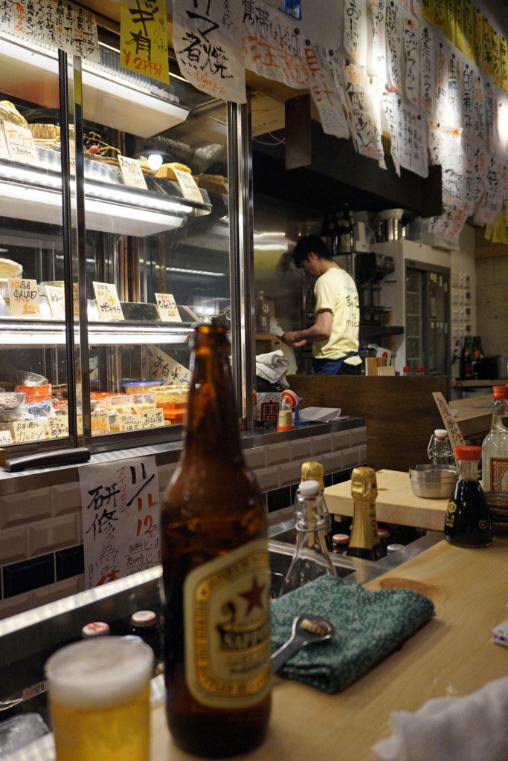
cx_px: 254
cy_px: 380
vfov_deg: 61.9
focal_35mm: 30
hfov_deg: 43.6
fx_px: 635
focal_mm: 20
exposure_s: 1/160
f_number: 4
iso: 2000
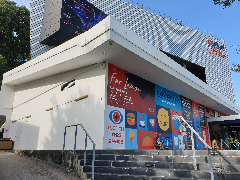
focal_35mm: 26
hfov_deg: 67.3
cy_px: 90
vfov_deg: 53.1
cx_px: 120
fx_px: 180
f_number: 2.4
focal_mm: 4.3
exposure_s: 1/898
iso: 50
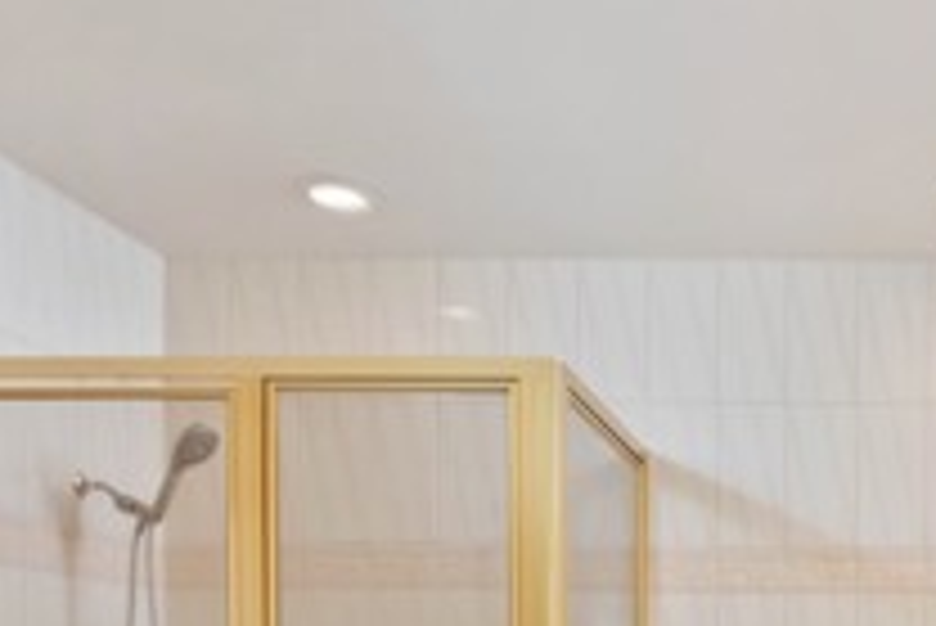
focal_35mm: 43
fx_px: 1119
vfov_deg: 28.7
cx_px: 855
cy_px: 669
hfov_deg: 41.5
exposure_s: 1/200
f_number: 5.6
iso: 400
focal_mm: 14
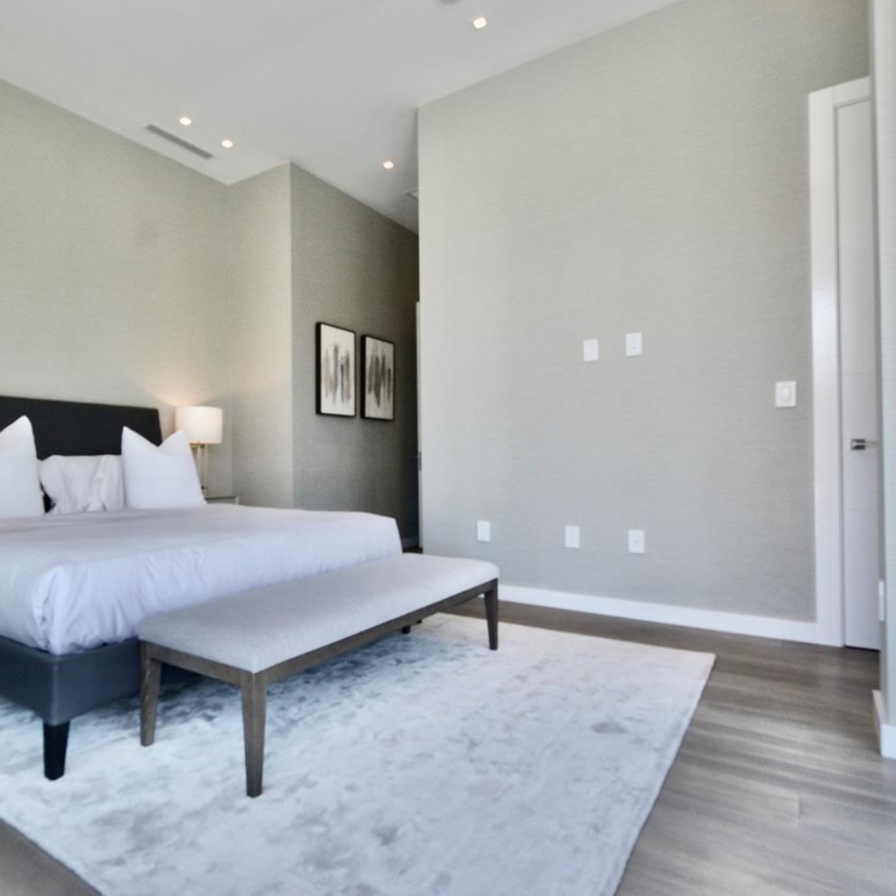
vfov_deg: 74.8
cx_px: 318
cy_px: 449
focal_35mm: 20
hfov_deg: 73.1
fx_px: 586
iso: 280
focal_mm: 10
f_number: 5.6
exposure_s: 1/125
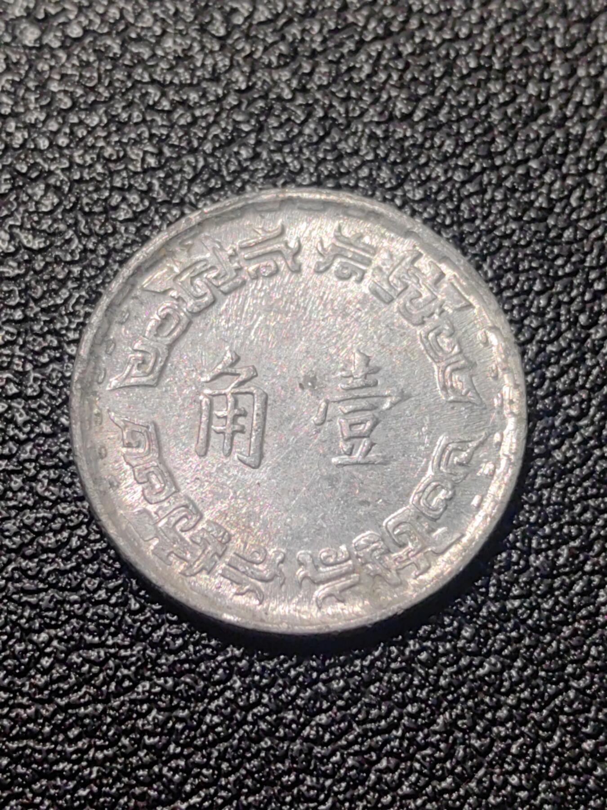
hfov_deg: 17.8
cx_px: 304
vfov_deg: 23.6
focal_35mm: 83
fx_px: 1941
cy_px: 405
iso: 50
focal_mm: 5.75
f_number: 2
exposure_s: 1/143
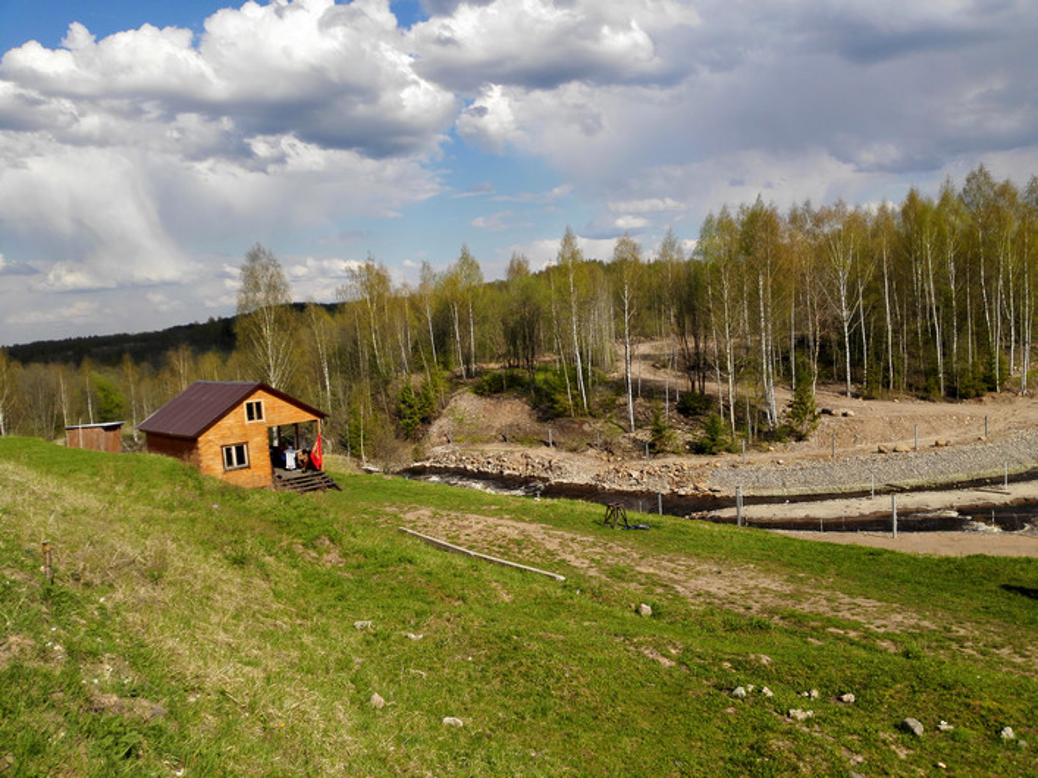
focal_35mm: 28
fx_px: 839
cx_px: 519
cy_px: 389
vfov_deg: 49.7
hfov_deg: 63.5
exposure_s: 1/1478
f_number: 2
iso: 50
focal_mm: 3.79
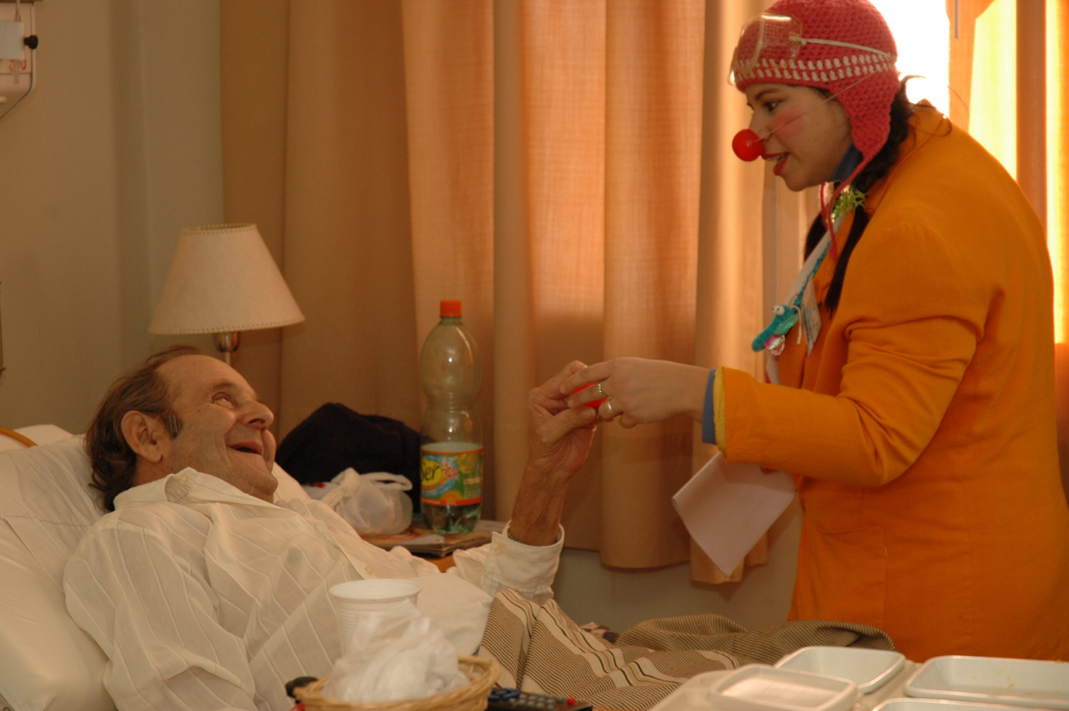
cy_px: 356
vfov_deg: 14.0
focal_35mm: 98
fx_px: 2893
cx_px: 534
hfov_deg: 20.9
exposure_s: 1/60
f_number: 5
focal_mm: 65
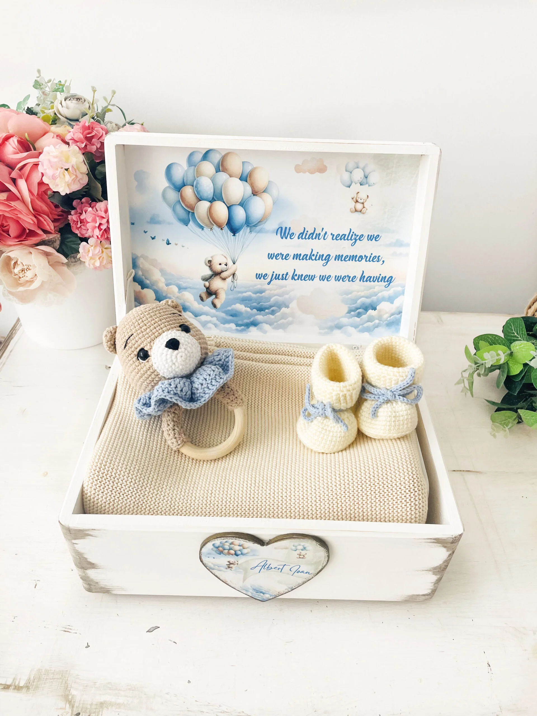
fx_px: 538
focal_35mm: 26
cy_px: 358
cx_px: 268
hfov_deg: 53.1
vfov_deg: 67.3
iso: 32
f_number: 1.6
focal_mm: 4.2
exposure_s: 1/500
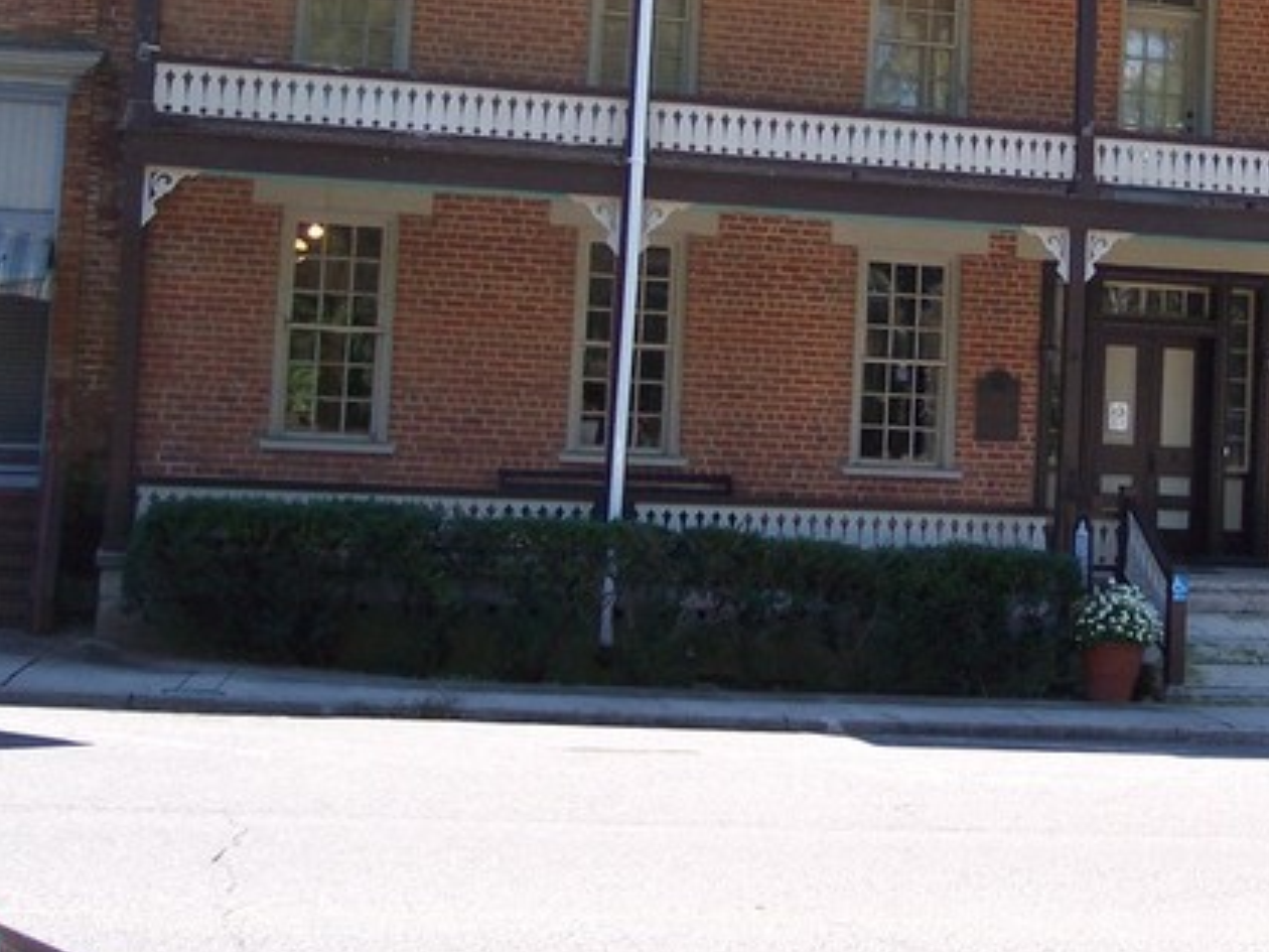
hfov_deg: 27.0
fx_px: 2566
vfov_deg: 20.8
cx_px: 1103
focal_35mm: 70
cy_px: 221
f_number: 2.8
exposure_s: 1/350
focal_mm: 8
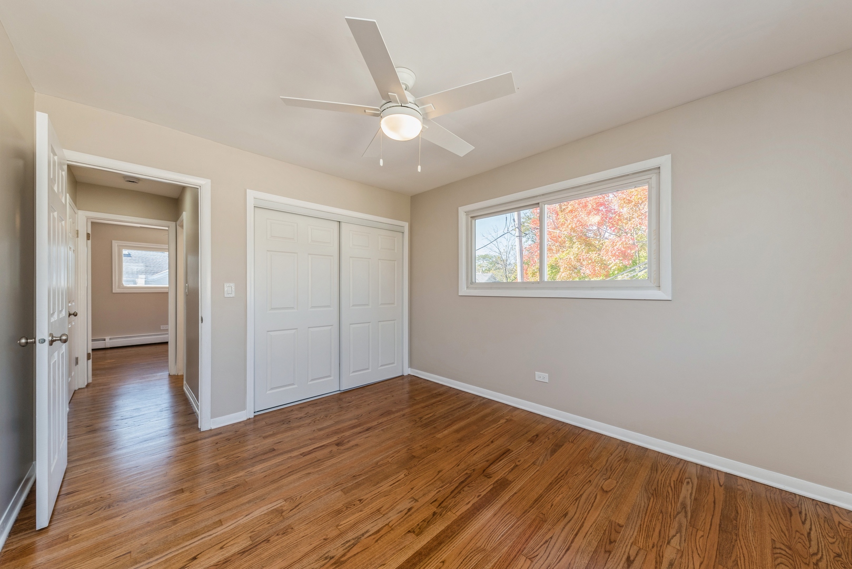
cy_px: 284
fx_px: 284
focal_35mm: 12
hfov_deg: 112.6
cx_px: 426
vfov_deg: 90.1
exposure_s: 1/30
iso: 200
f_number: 9
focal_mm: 12
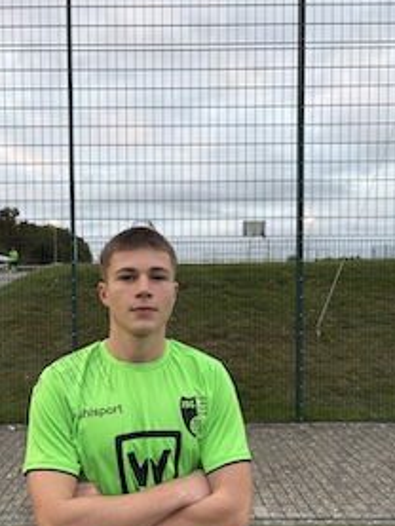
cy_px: 301
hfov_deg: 44.0
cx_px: 163
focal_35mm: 32
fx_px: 486
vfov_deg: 56.6
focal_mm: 5.96
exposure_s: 1/121
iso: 80
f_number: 1.6
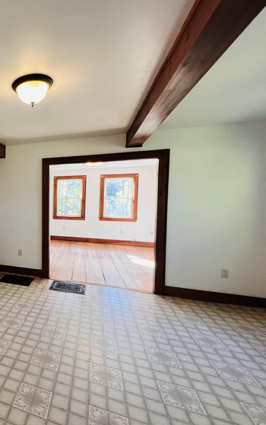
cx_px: -18
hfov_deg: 47.6
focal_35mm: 19
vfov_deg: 88.0
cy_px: 211
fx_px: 220
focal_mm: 1.57
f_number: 1.8
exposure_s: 1/120
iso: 200
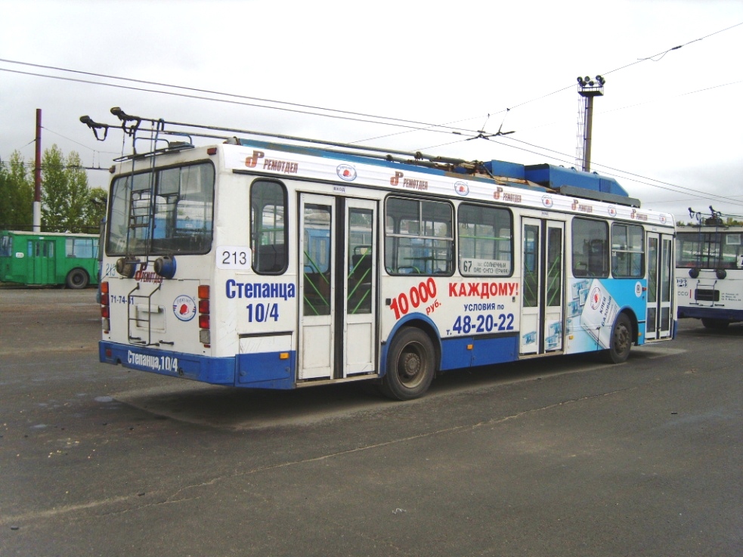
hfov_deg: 52.6
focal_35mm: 35
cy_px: 278
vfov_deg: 40.7
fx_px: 751
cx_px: 372
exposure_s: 1/350
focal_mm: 7.4
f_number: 2.8
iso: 50
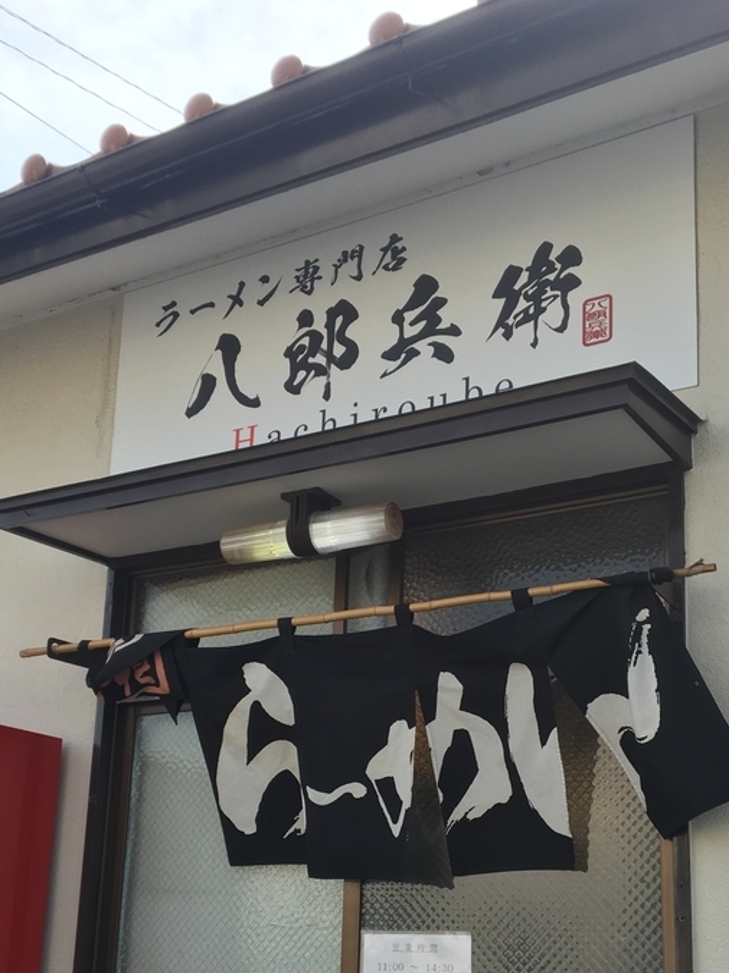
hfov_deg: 32.8
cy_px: 690
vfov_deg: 42.0
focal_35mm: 44
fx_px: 1236
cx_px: 401
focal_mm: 4.15
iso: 25
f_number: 2.2
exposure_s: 1/549
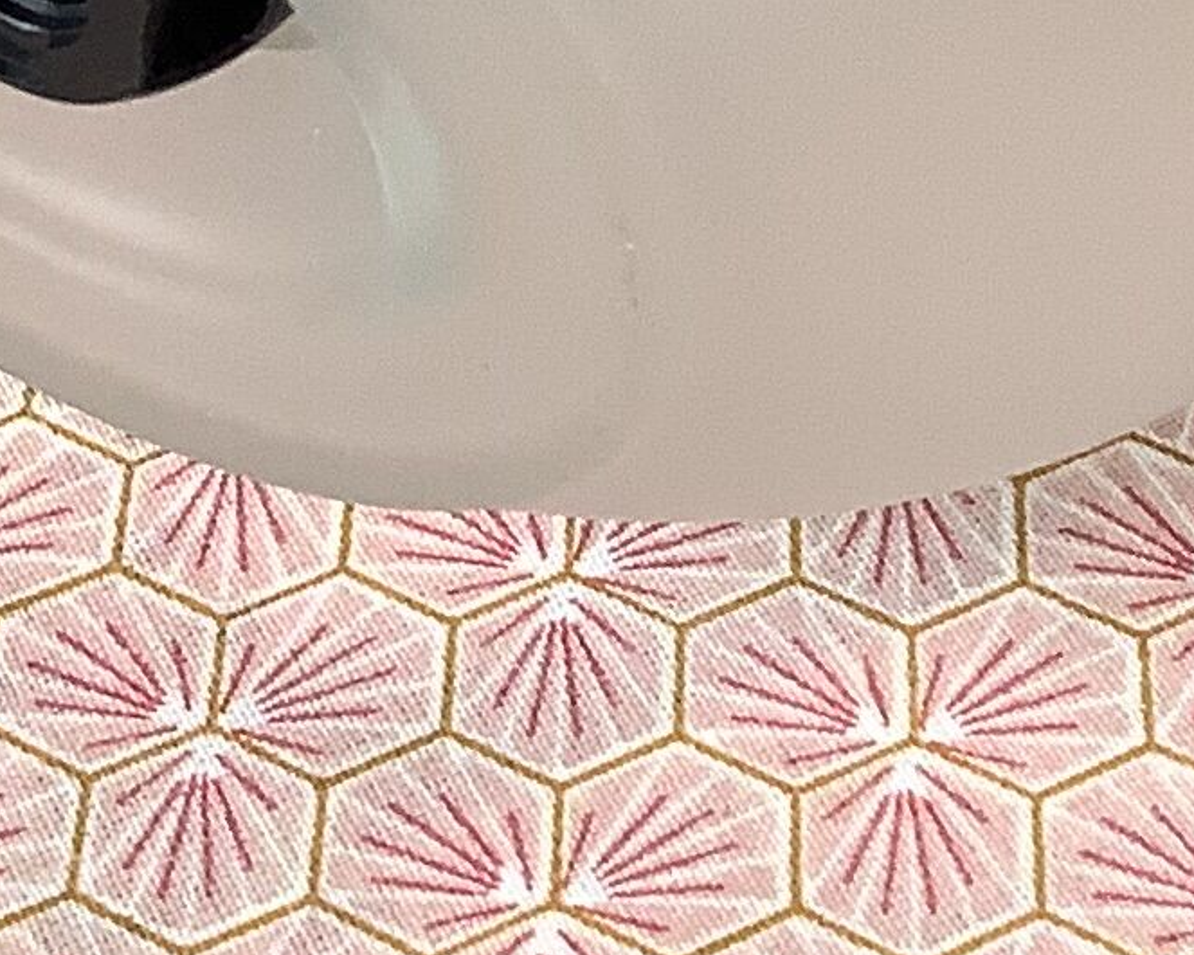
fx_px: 5264
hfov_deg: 12.9
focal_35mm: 149
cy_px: -1200
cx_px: 738
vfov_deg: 9.4
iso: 64
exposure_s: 1/100
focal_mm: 3.3
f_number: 2.4
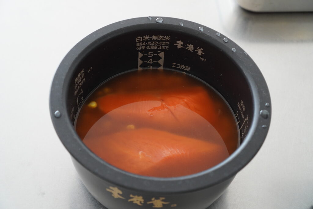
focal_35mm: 52
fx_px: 456
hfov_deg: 37.8
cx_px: 156
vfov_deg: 25.8
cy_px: 104
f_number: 4
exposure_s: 1/160
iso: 800
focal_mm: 35
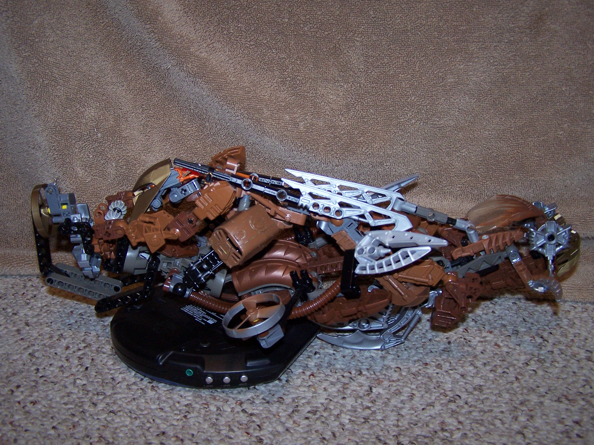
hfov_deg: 49.0
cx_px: 297
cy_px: 222
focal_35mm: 38
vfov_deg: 37.7
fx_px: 652
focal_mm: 6.3
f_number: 2.8
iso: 140
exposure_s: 1/60
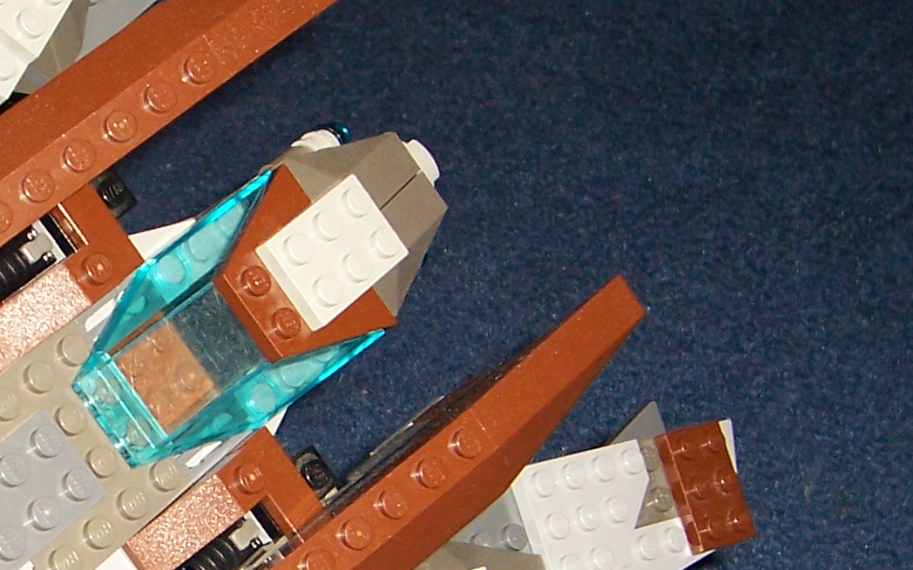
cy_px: 490
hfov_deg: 23.0
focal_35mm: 88
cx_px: 116
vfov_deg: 14.7
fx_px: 2190
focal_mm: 5.6
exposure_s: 1/60
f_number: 2.7
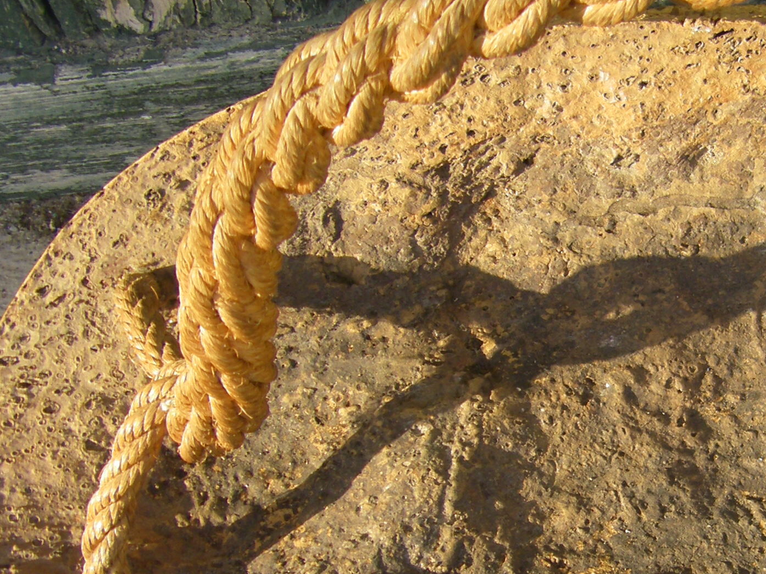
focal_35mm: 89
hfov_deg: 21.4
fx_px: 1969
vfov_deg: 16.5
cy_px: 432
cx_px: 739
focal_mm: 6.3
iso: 64
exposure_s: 1/200
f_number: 3.5
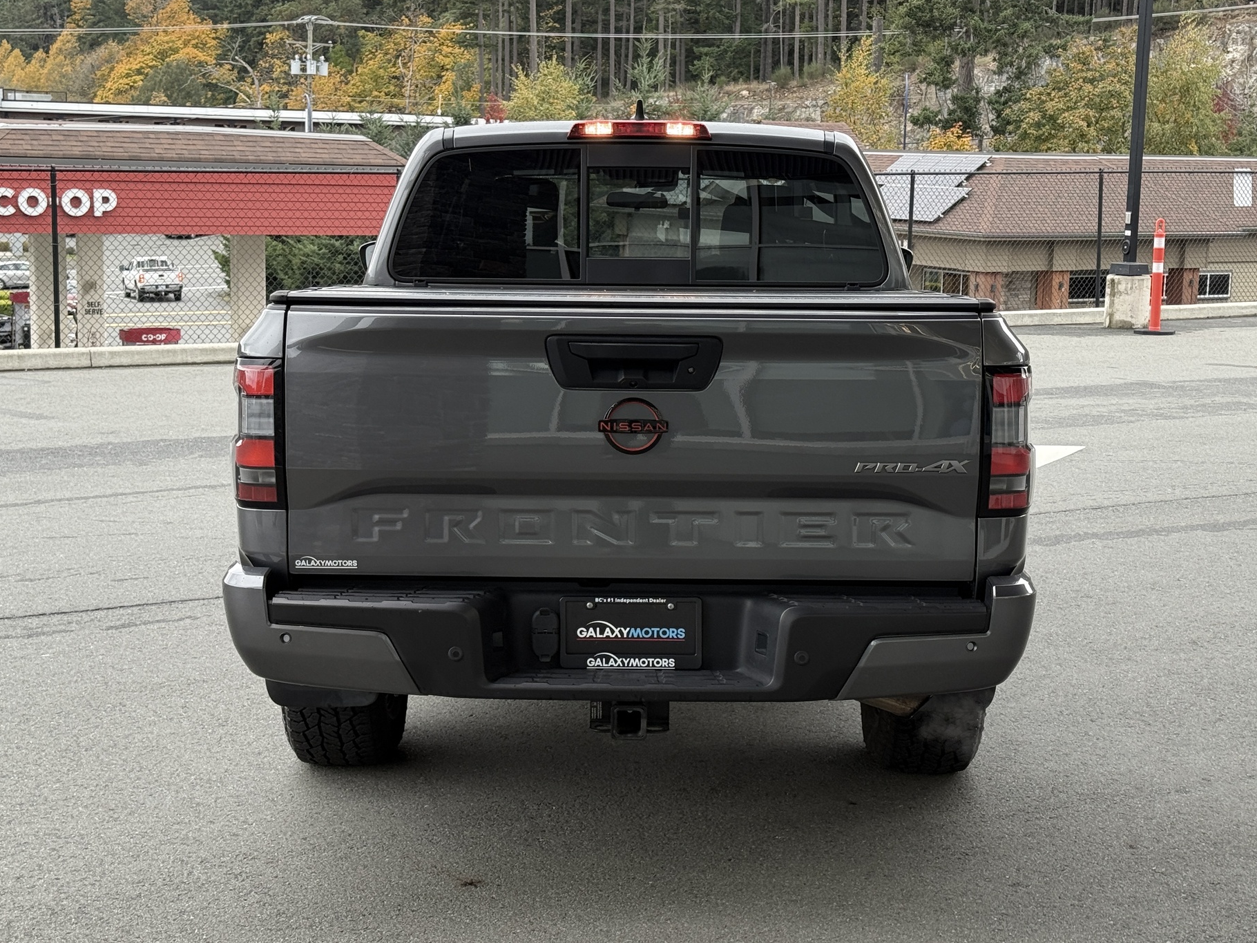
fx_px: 1961
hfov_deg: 35.5
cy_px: 435
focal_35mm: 54
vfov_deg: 27.0
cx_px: 659
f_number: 1.78
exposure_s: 1/204
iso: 50
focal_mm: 6.76
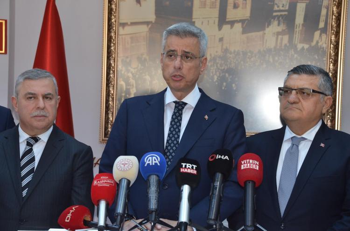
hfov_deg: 19.5
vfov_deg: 13.0
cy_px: 116
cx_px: 175
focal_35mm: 105
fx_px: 1018
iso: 800
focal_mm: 70
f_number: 5.3
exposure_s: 1/60
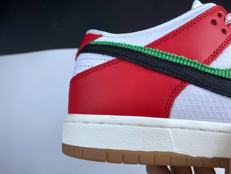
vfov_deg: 53.1
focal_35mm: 26
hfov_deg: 67.3
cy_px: 87
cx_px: 116
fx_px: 174
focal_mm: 4.25
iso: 40
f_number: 1.8
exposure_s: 1/100
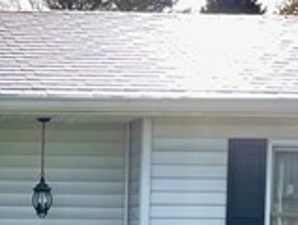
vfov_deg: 8.7
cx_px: -88
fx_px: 1441
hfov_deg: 11.5
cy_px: 368
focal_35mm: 167
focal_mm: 4.2
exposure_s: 1/940
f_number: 1.6
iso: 32
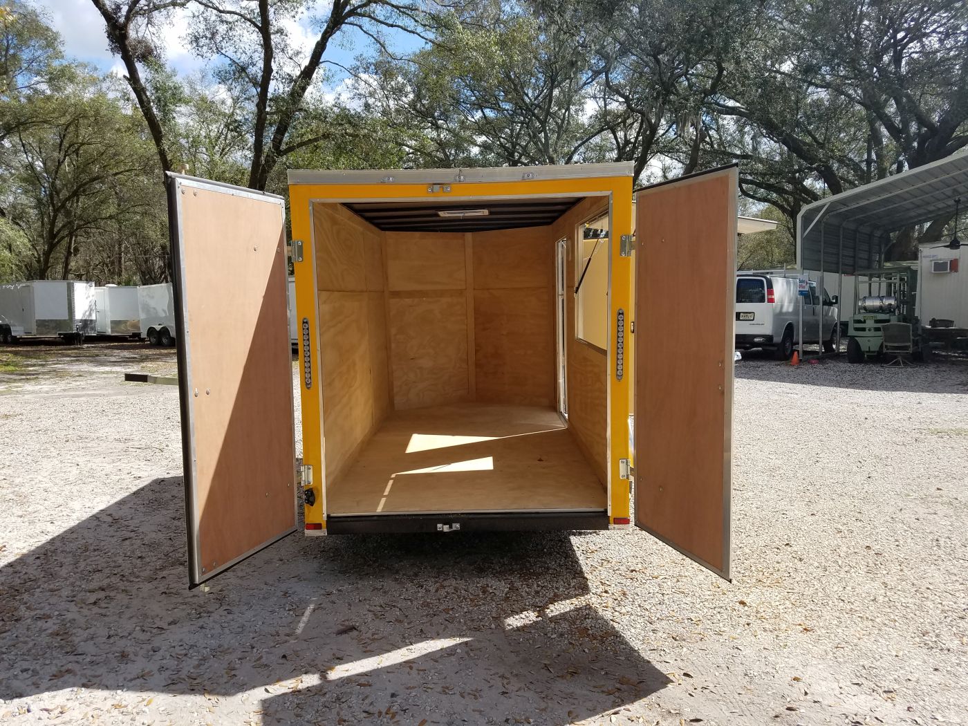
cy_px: 363
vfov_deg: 53.1
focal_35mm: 26
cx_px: 484
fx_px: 727
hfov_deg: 67.3
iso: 50
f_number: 1.7
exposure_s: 1/1800
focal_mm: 4.2
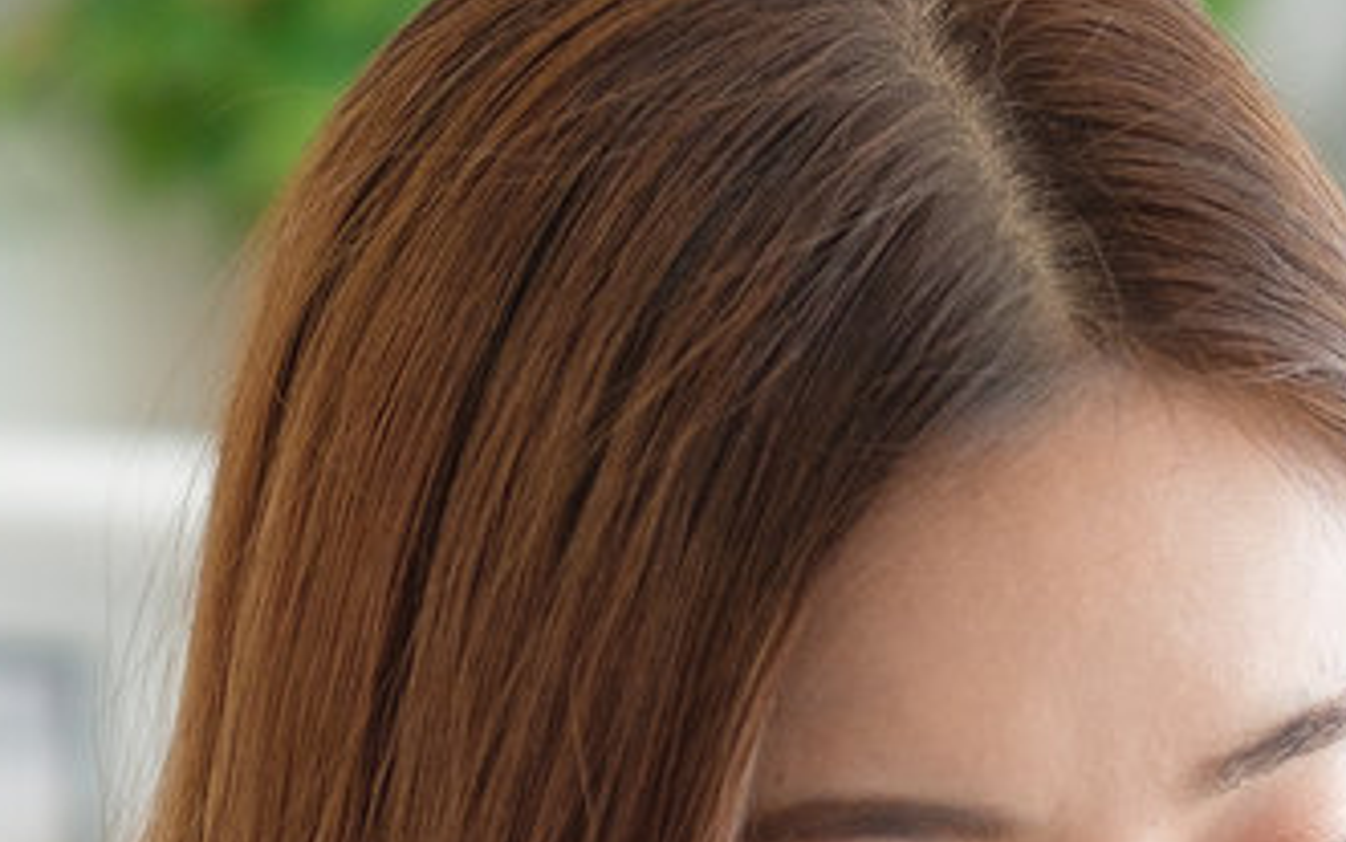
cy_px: 1727
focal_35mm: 202
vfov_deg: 6.3
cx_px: 984
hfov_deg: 10.4
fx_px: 7411
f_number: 1.2
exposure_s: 1/400
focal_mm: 27
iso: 200
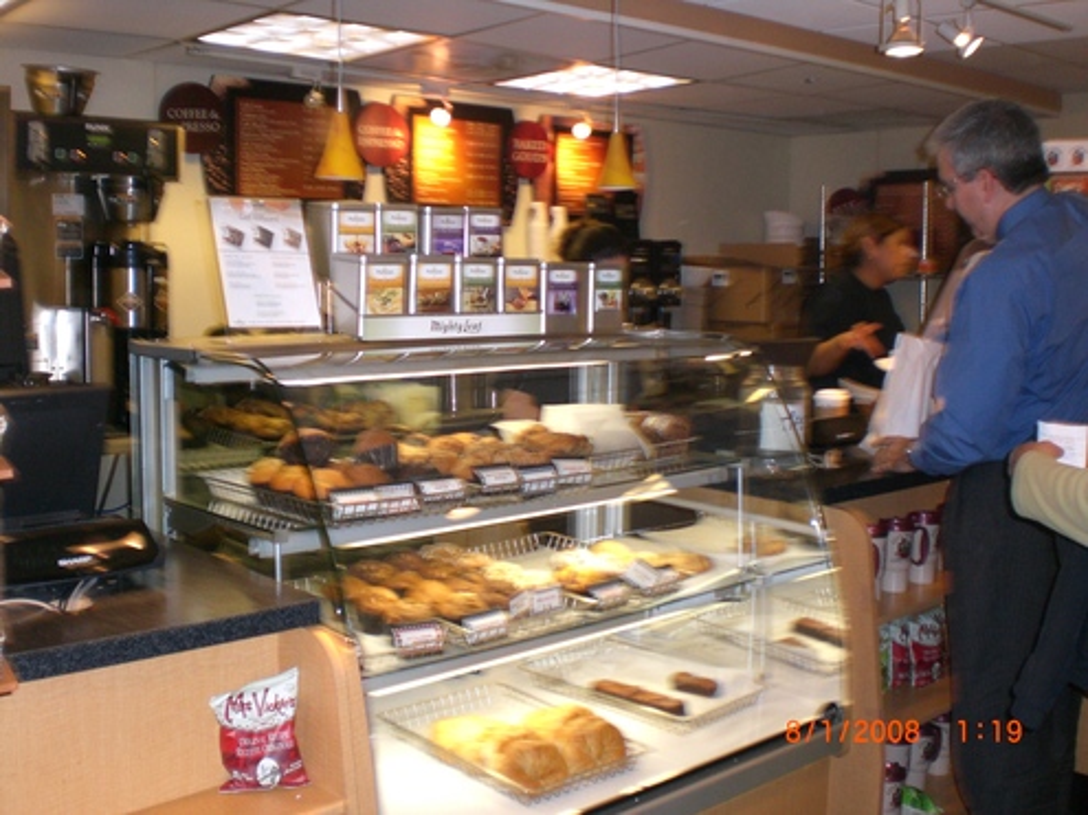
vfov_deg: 37.7
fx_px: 1194
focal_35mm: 38
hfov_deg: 49.0
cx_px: 544
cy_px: 408
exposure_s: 1/60
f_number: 3.1
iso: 200
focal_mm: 6.3
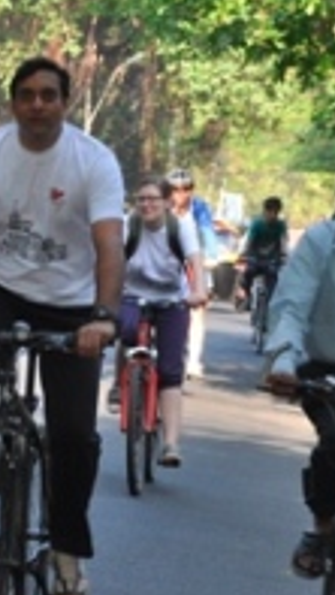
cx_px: -145
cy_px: 305
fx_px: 3896
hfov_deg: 4.9
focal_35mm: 247
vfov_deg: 8.7
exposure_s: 1/250
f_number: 5.3
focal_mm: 62
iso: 400
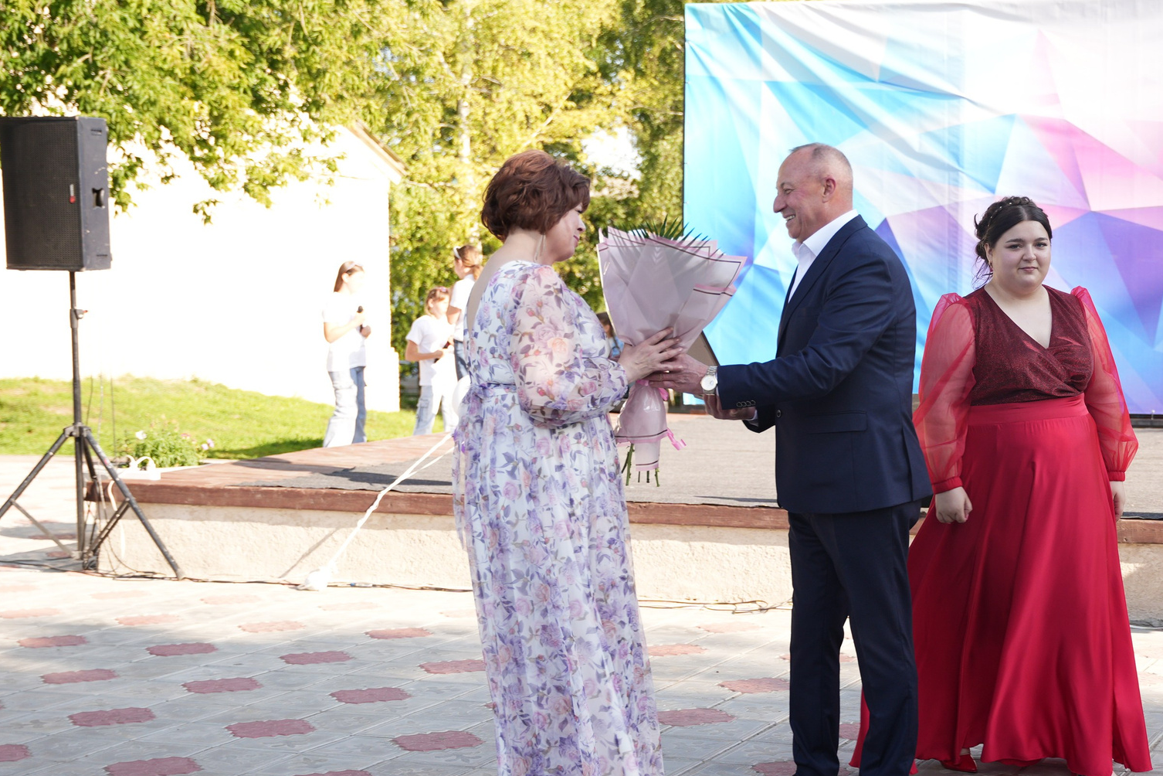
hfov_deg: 29.0
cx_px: 843
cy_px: 443
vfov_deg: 19.8
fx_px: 2219
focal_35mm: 69
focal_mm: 40.4
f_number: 2.8
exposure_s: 1/250
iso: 160
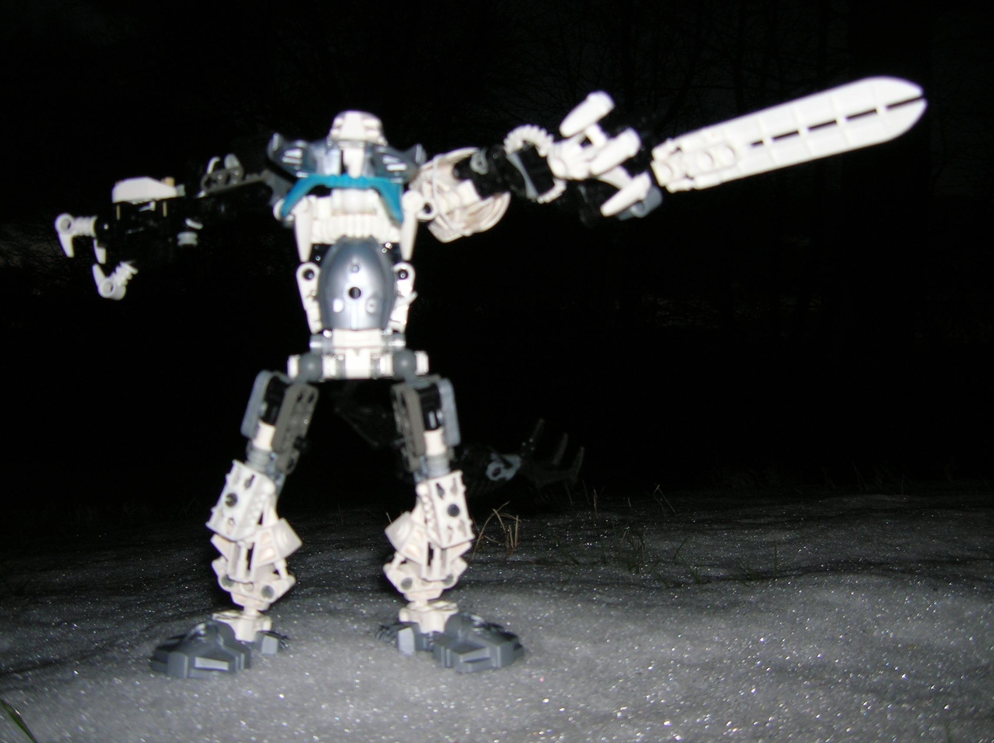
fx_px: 975
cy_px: 372
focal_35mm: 34
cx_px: 497
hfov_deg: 54.0
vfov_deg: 41.7
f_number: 2.9
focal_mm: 5.7
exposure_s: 1/60.1
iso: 50
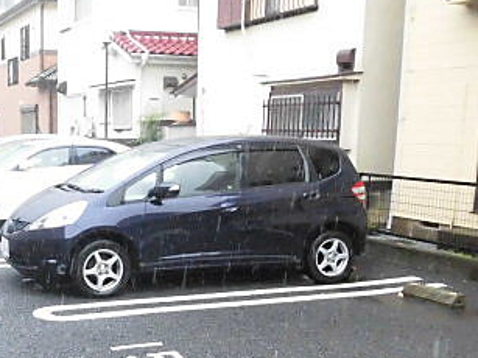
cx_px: 54
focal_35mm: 50
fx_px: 690
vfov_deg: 28.8
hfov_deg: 36.0
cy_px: 254
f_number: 3.1
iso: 800
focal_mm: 4.3
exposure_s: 1/400
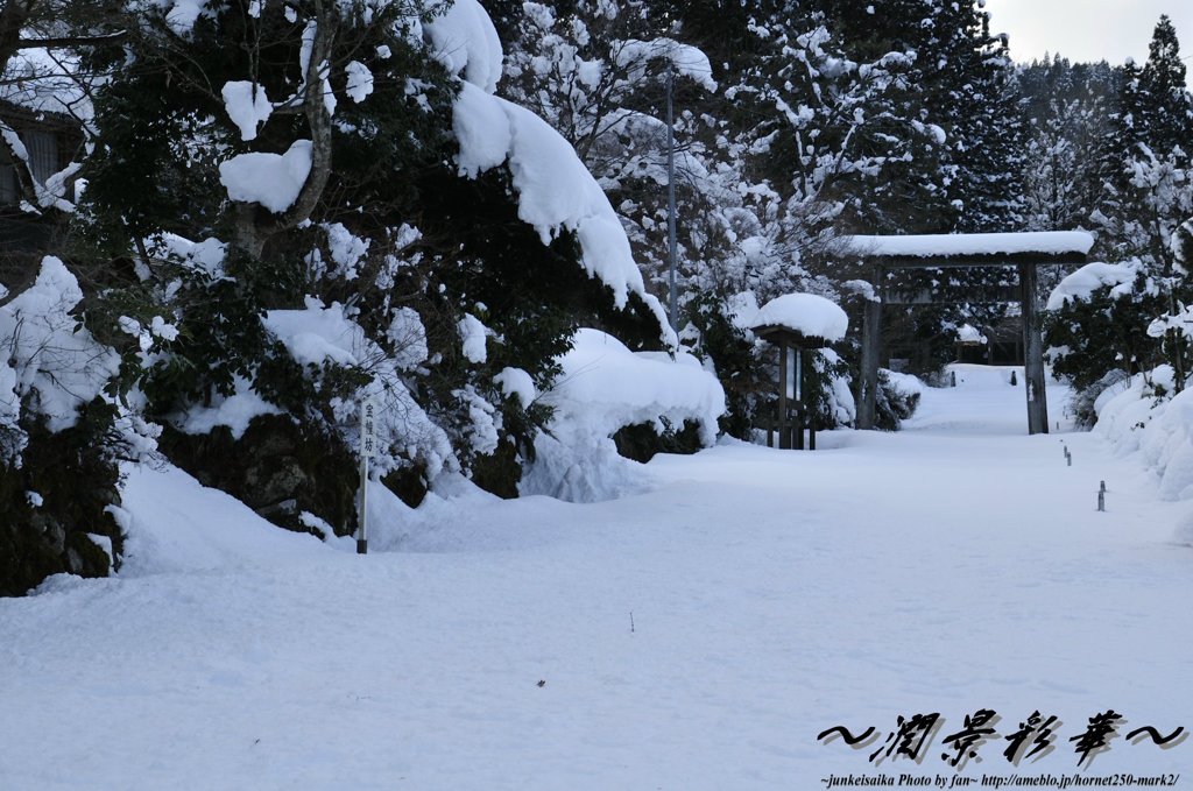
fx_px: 1886
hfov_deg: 35.1
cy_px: 396
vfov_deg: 23.7
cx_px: 596
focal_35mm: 57
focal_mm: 38
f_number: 11
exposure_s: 1/80
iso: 200
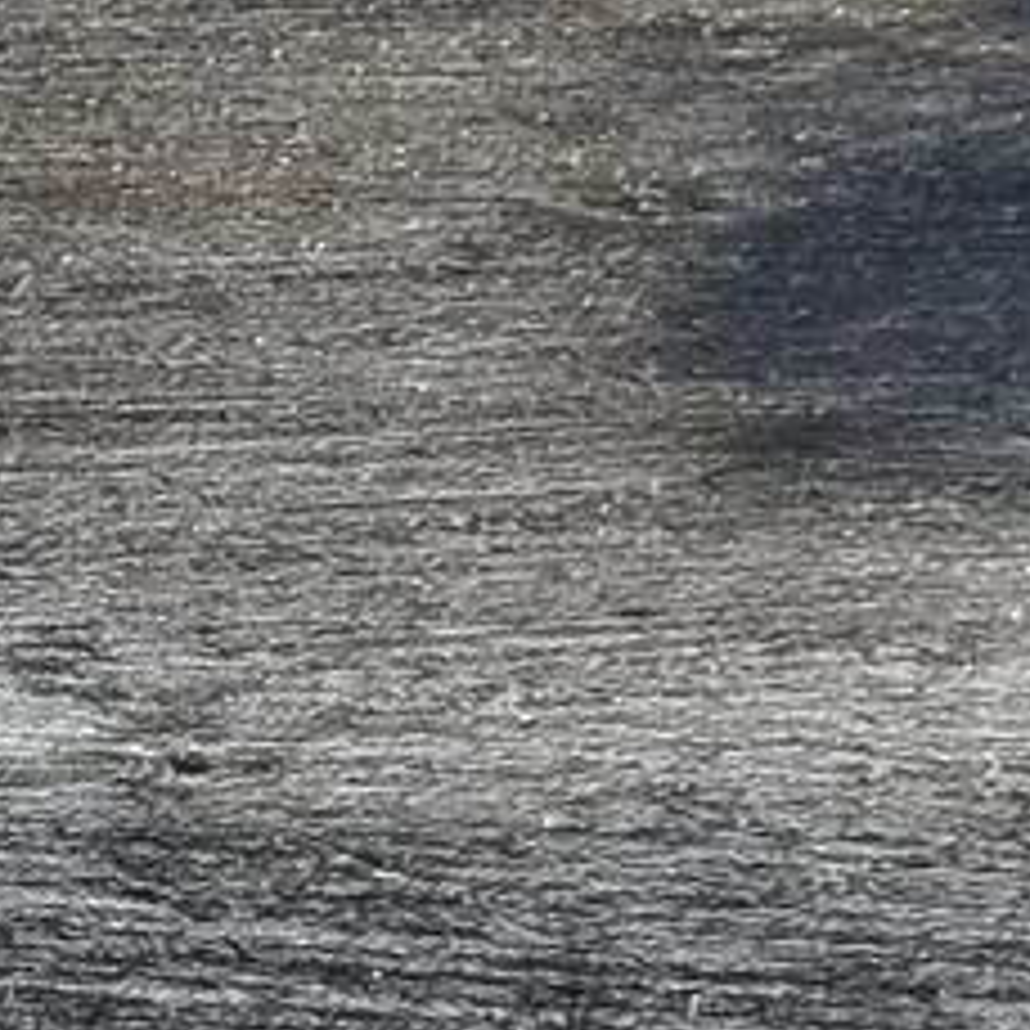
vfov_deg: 9.2
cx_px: -2474
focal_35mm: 190
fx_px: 6396
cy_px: 315
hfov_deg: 7.6
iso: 400
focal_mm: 8.67
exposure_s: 1/6400
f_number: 1.8
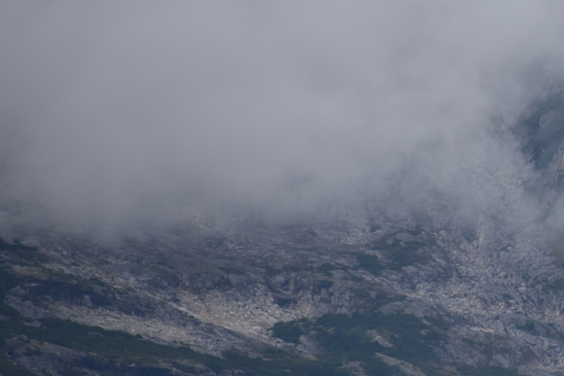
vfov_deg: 2.0
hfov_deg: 2.9
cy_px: 249
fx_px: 10978
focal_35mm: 701
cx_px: 597
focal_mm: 300
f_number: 5.6
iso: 220
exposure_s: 1/640
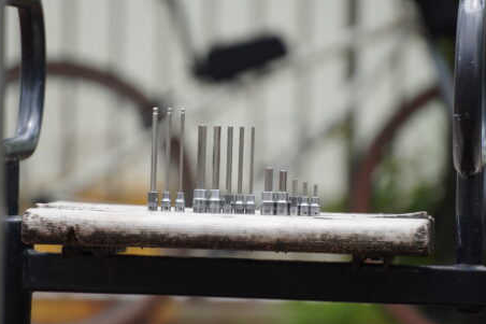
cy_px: 162
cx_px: 231
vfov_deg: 4.6
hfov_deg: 6.9
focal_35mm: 299
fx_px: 4035
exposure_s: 1/800
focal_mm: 180
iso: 100
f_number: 2.8
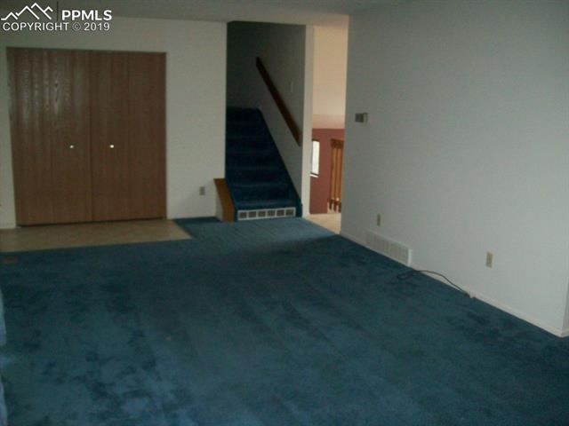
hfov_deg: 51.4
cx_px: 284
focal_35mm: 36
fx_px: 592
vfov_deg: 39.7
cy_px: 213
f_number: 2.7
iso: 200
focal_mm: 6
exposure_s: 1/64
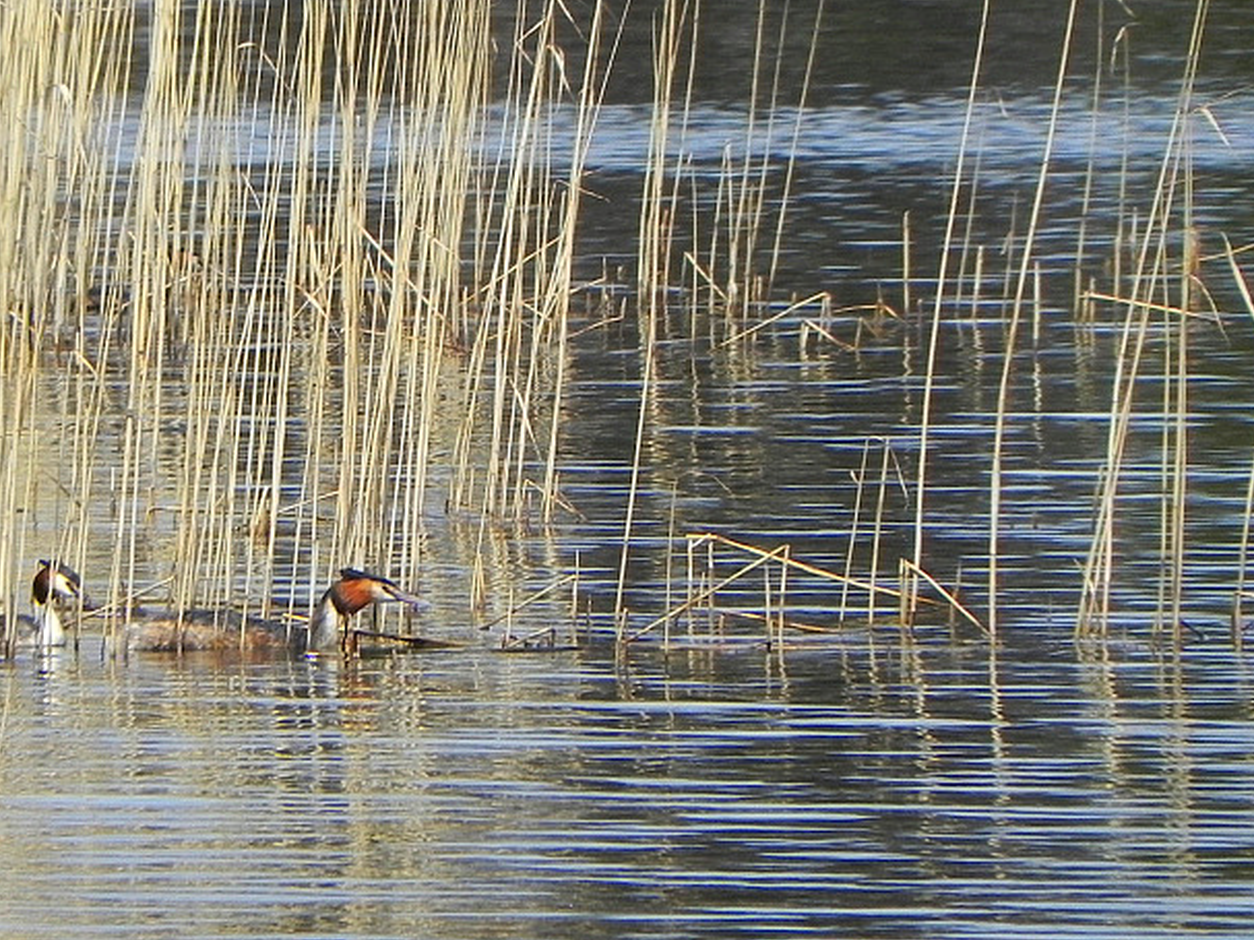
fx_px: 41434
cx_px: 242
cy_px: 488
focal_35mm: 1144
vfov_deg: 1.3
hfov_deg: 1.7
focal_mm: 120
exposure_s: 1/388
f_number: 7.1
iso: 160
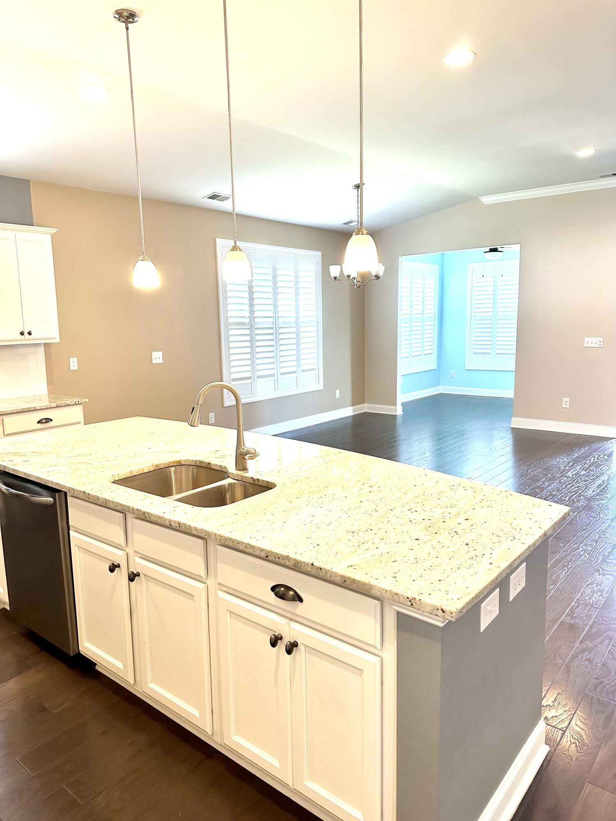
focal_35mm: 24
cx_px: 308
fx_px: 569
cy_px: 410
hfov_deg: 56.8
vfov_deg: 71.6
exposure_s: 1/120
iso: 160
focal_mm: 6.86
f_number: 1.78
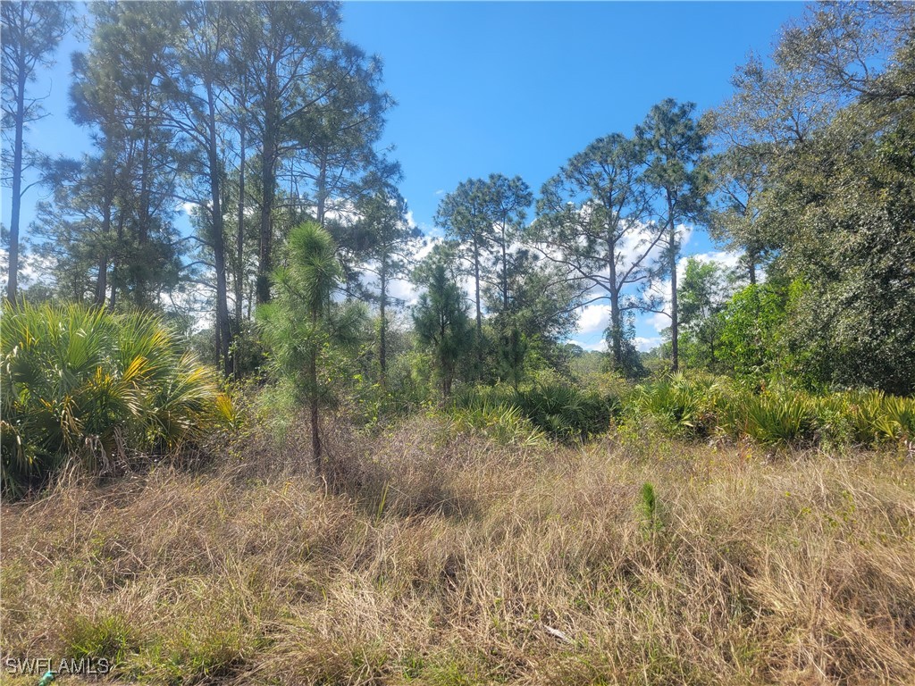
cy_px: 343
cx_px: 458
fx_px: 687
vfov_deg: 53.1
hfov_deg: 67.3
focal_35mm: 26
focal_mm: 5.4
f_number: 1.8
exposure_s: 1/1709
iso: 40
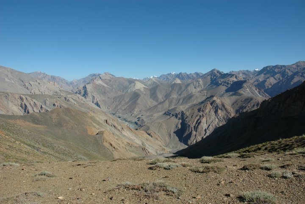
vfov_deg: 47.9
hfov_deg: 67.4
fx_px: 229
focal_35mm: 27
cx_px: 152
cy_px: 102
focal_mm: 18
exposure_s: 1/320
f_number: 9
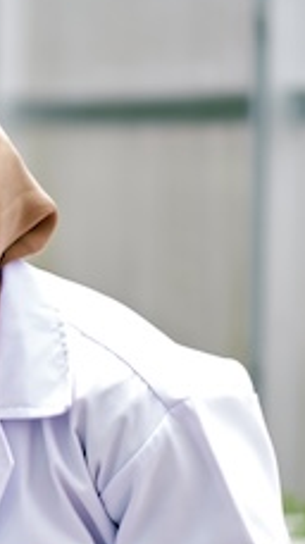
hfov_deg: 3.9
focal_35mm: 309
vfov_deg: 7.0
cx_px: -467
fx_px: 4449
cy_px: 447
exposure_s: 1/1600
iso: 100
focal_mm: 56
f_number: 1.4
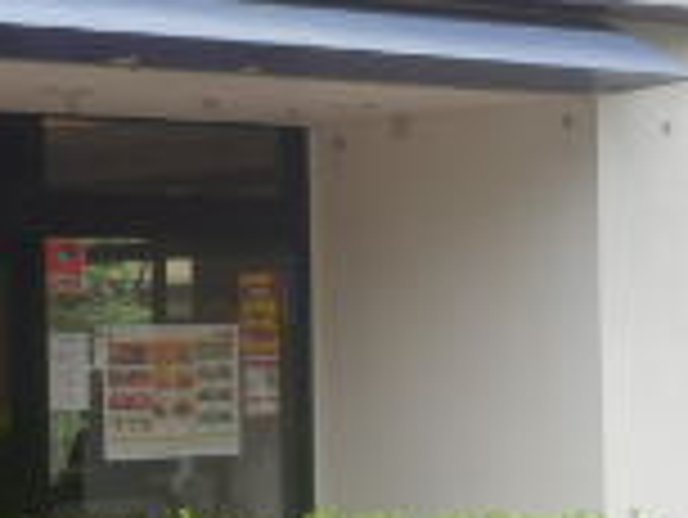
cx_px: -157
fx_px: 3501
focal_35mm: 176
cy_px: 288
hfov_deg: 11.0
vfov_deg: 8.4
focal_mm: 7.4
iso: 80
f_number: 4
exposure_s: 1/160
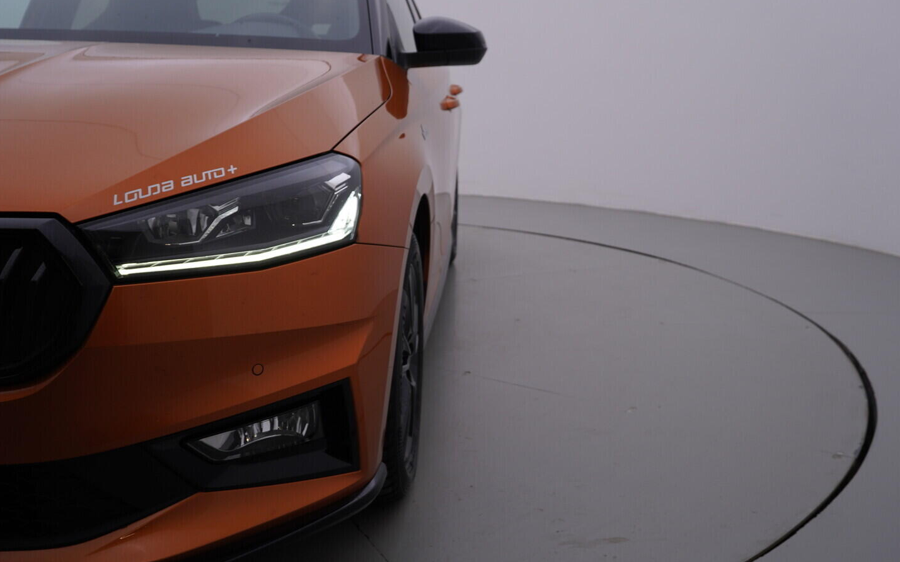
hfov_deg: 52.8
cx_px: 447
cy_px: 275
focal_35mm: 37
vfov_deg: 34.4
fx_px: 907
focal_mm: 24
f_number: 5
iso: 125
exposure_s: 1/125
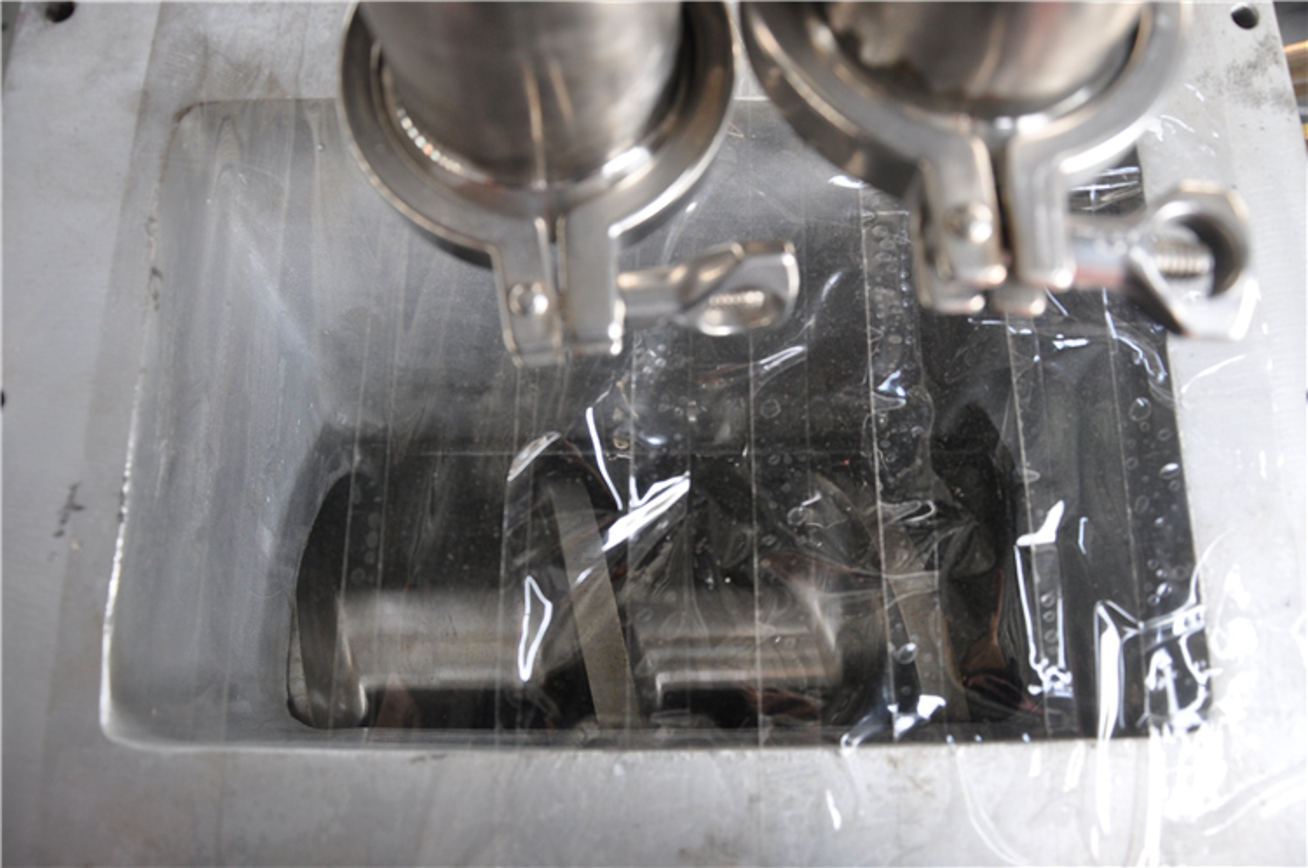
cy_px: 434
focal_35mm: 27
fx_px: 980
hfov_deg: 67.4
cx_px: 654
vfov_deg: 47.8
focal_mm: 18
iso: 400
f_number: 5
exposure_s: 1/25
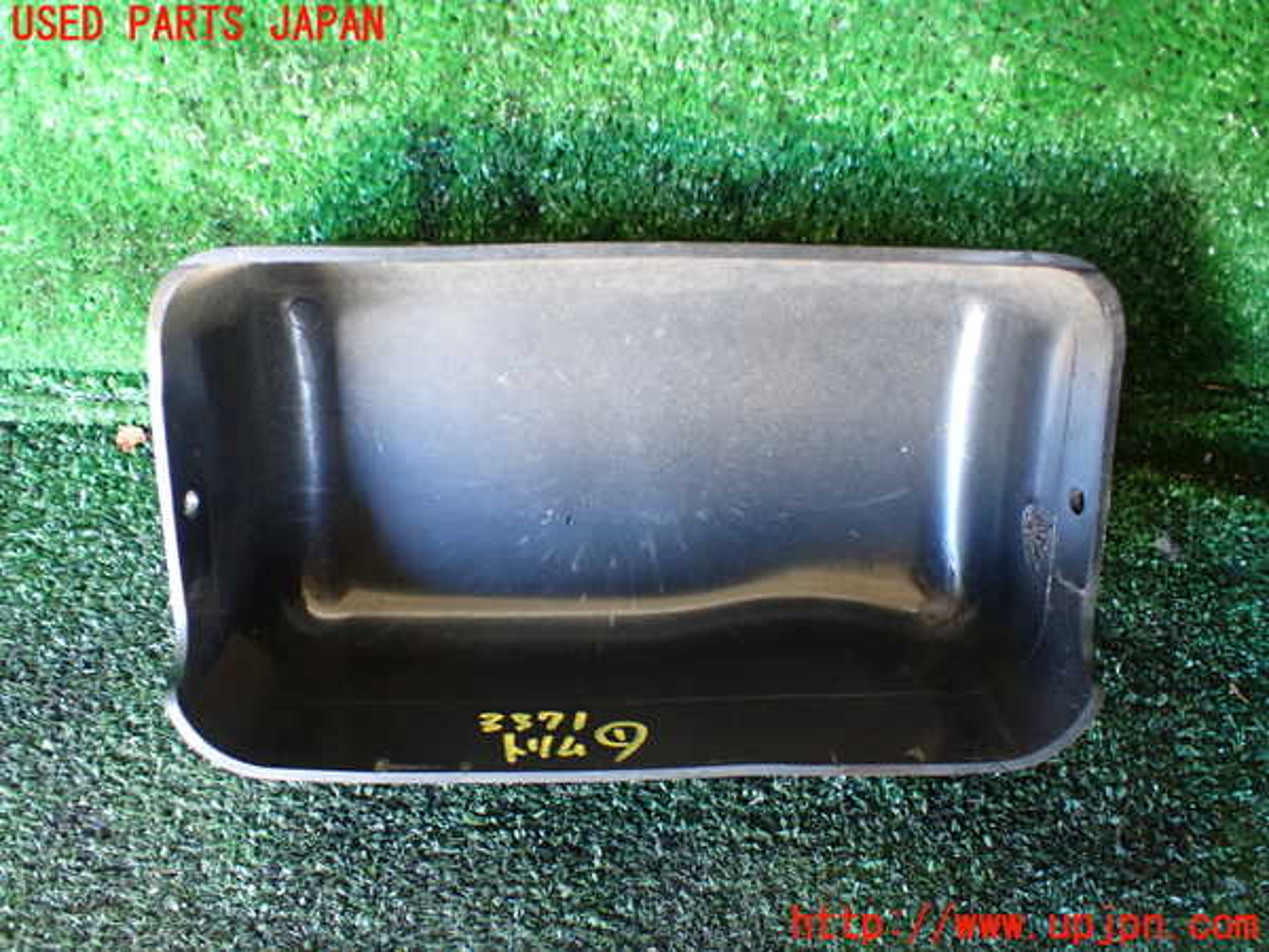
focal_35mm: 30
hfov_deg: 60.0
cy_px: 476
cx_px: 634
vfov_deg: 46.8
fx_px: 1100
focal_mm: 5.4
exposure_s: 1/30
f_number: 2.3
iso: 800
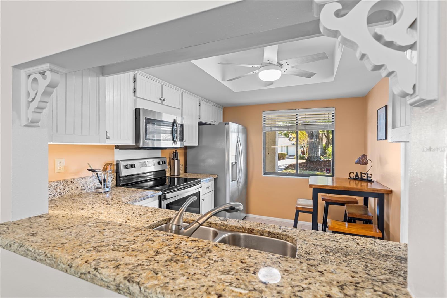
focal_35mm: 17
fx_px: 211
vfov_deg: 70.4
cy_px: 149
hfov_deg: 93.3
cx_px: 224
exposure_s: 3.2
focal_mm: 17
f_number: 9
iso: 250
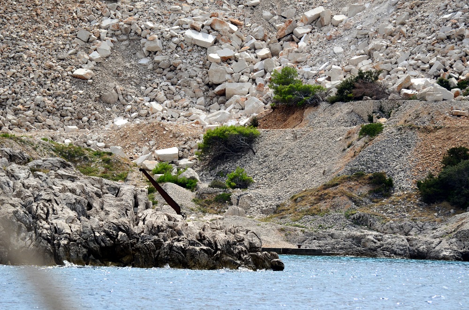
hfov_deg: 9.8
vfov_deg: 6.5
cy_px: 155
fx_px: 2730
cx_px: 234
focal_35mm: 210
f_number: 4.8
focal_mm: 140
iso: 640
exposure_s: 1/8000
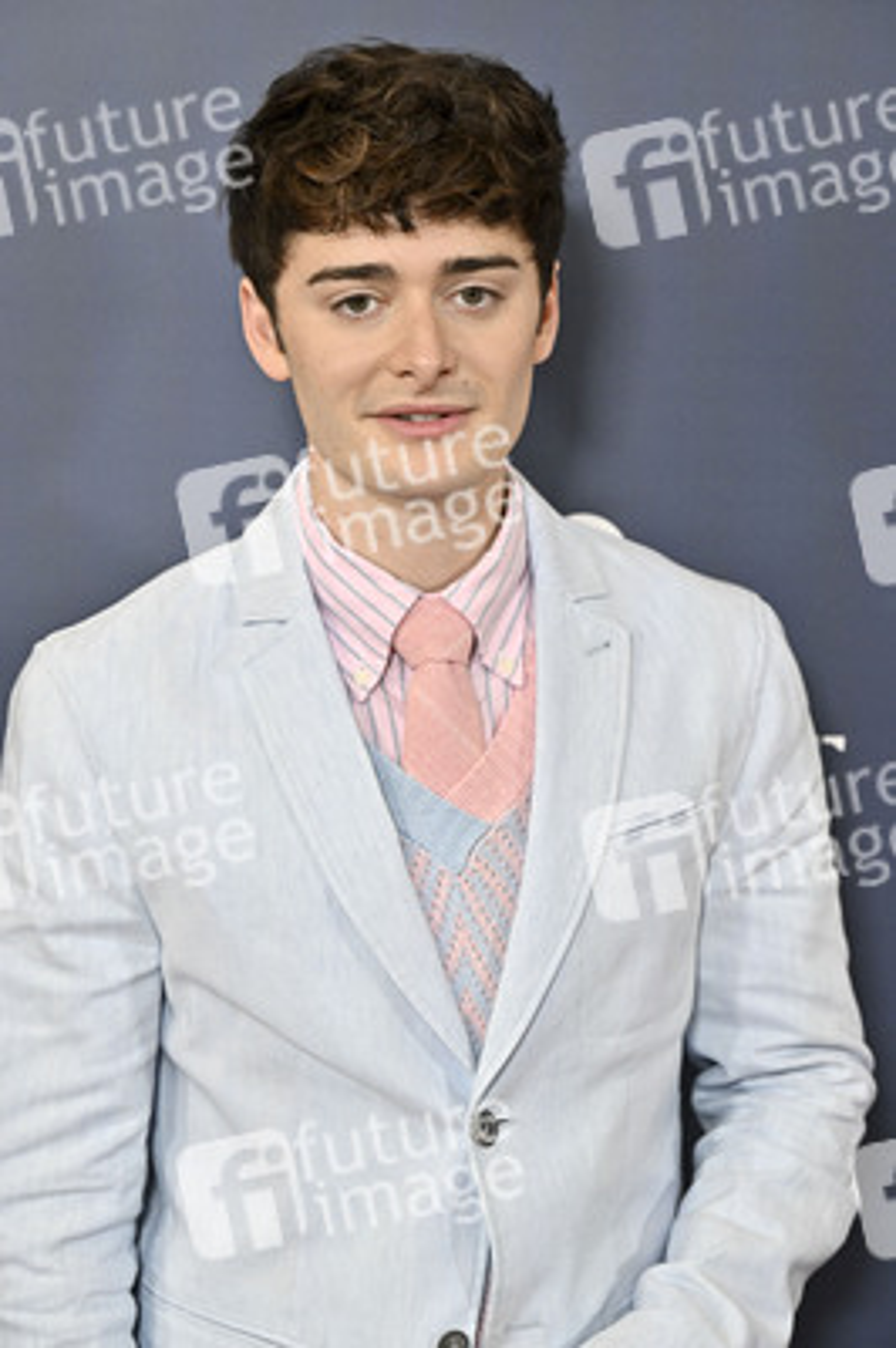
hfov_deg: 13.9
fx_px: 3665
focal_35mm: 98
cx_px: 448
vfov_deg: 20.8
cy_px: 674
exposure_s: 1/320
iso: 2500
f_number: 5.6
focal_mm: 98
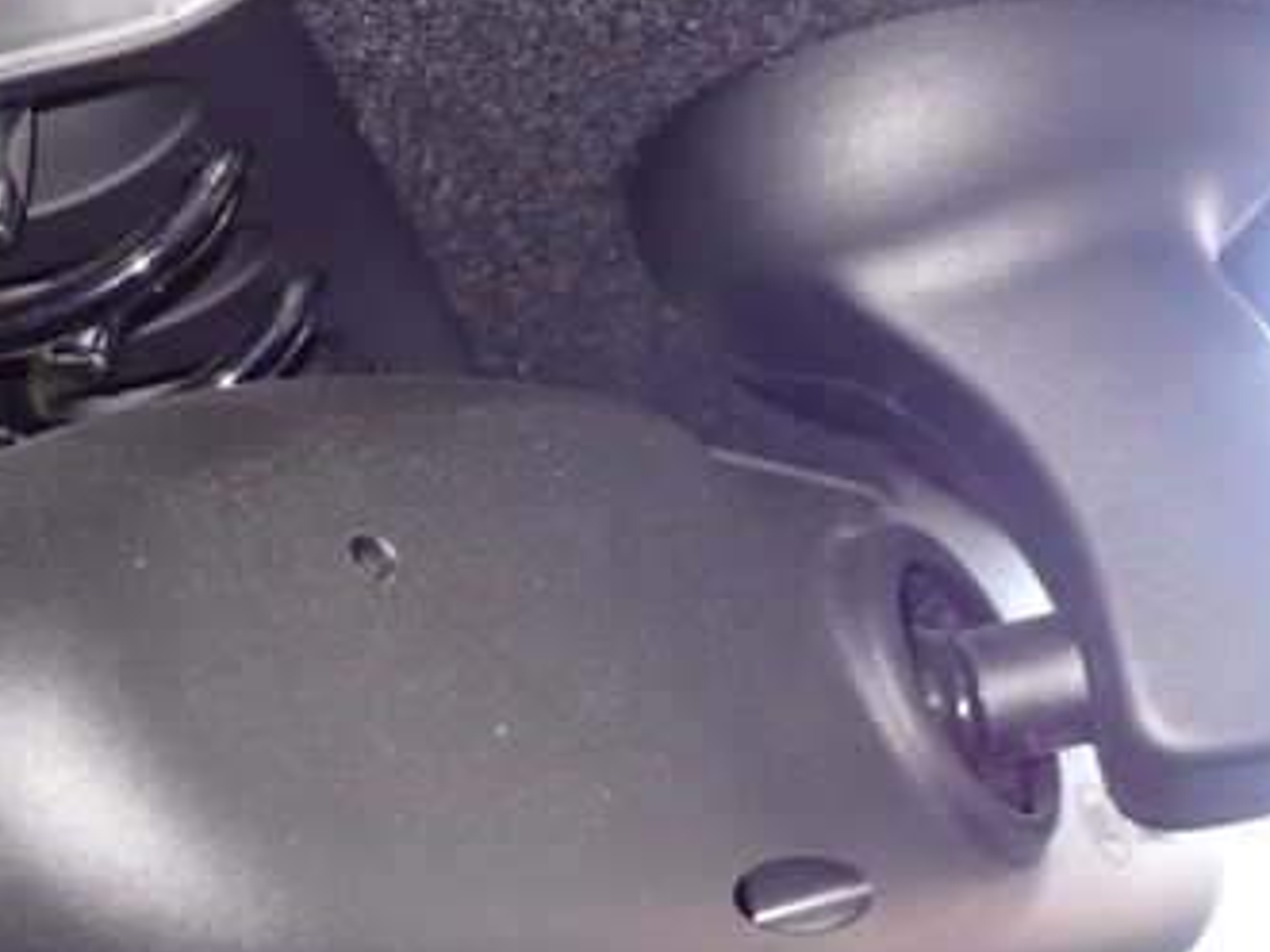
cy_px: 726
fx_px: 2127
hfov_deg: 33.2
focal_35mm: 58
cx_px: 625
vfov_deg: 24.9
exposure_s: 1/15
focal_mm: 5.79
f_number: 2.4
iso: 800
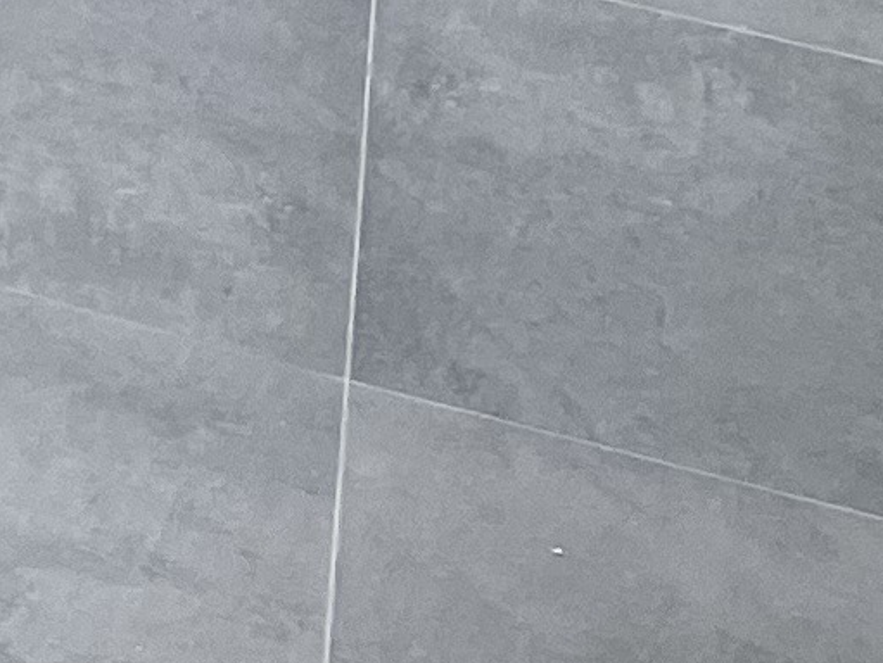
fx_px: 5233
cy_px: -1535
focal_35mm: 205
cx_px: -2589
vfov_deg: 6.4
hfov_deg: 7.2
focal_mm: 4.2
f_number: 1.6
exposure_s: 1/120
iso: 64
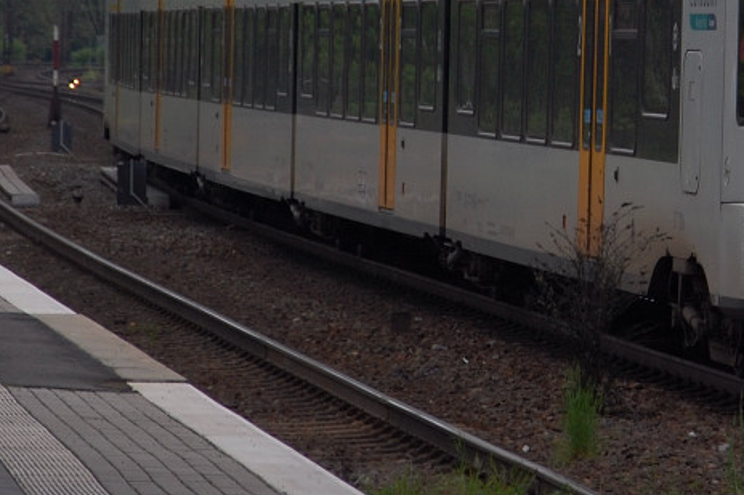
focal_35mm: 397
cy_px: 46
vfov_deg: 3.5
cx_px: 659
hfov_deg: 5.2
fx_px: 8201
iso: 400
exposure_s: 1/125
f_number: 8
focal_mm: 120
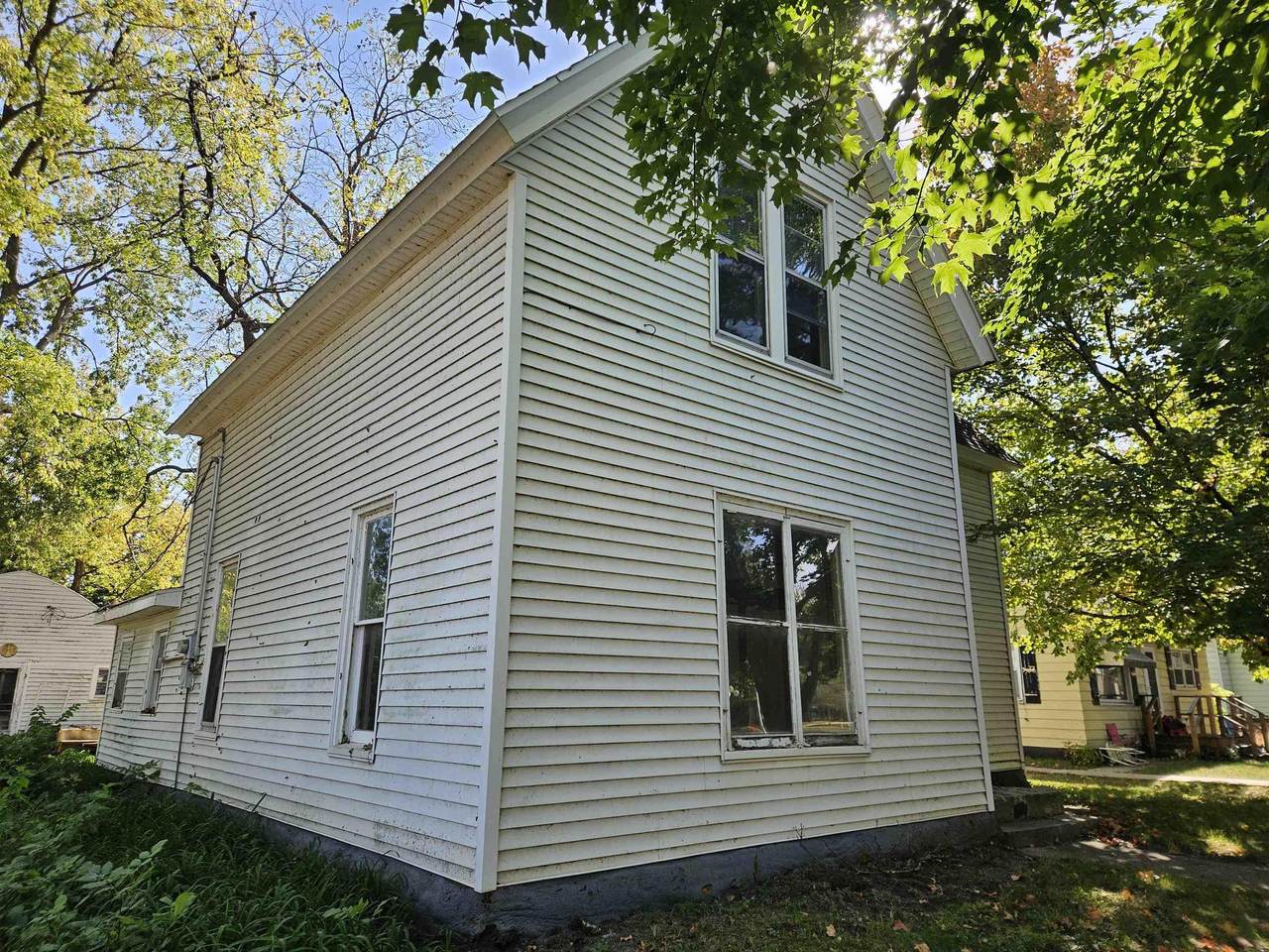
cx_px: 634
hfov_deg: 73.9
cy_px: 476
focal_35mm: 23
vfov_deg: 58.9
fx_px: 843
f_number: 1.8
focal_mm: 5.4
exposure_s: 1/611
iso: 25
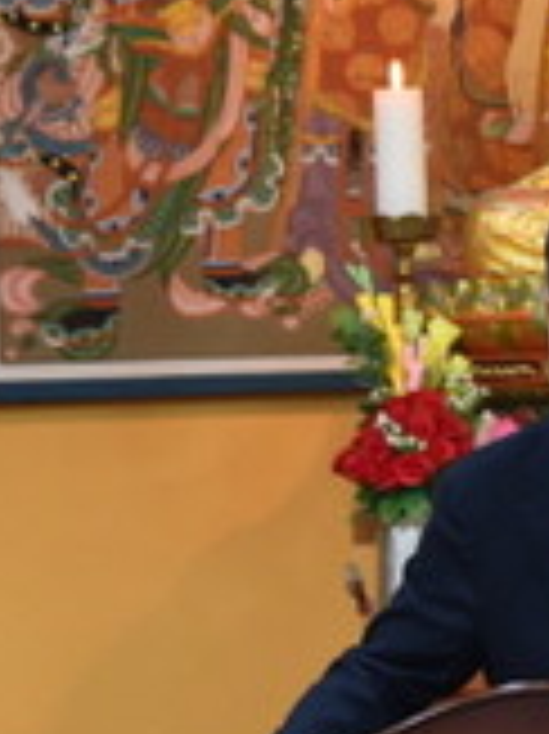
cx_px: 598
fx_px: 8406
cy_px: 252
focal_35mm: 397
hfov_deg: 3.7
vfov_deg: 5.0
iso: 1600
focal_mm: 112
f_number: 5.3
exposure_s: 1/60
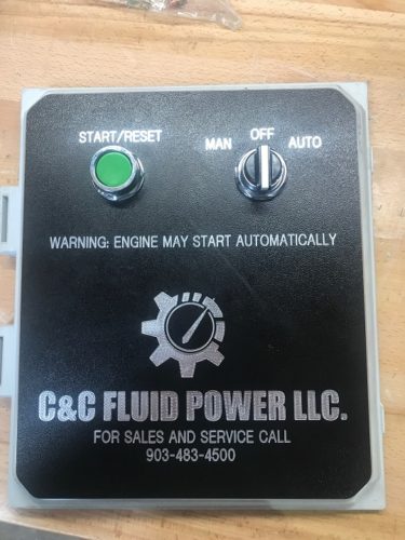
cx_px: 202
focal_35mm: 28
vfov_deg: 63.4
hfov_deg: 49.7
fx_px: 437
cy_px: 270
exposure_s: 1/30
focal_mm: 3.99
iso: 20
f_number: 1.8
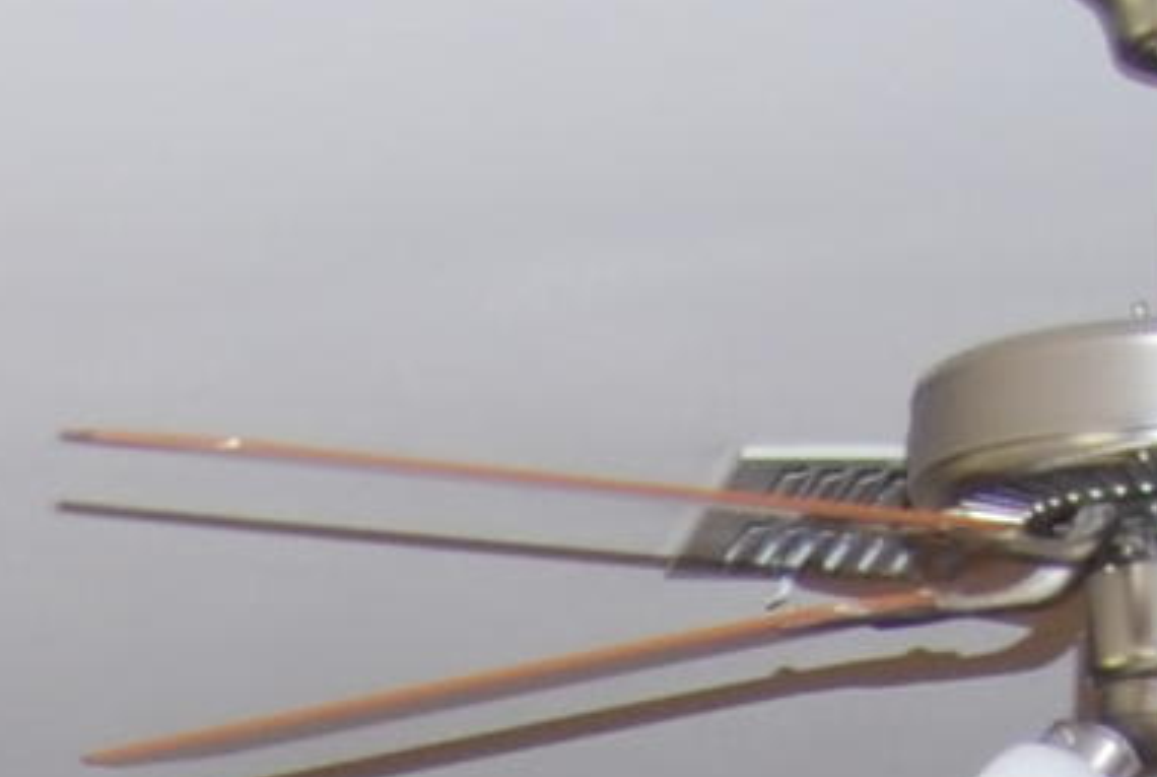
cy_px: 2785
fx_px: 6859
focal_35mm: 213
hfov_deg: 9.5
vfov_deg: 5.8
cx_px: -371
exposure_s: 1/60
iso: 200
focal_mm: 18
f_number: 3.5
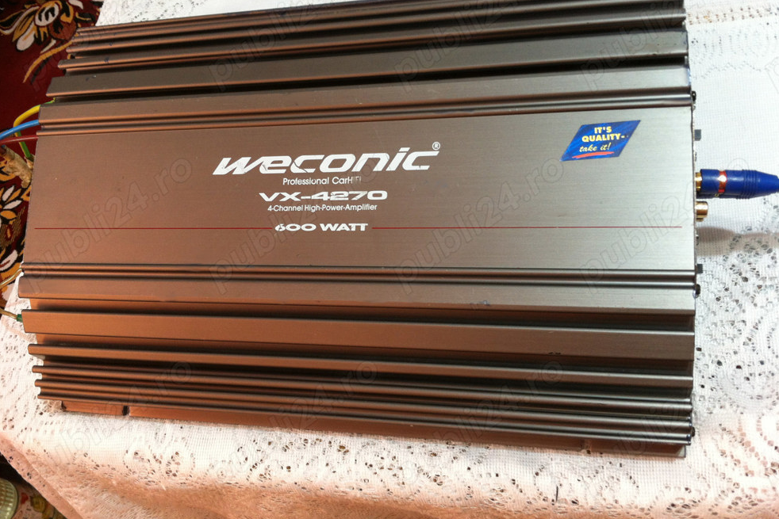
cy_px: 234
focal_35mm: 37
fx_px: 801
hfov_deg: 51.9
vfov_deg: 35.9
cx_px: 385
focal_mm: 3.85
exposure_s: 1/15
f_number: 2.8
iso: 125
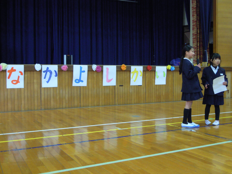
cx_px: 116
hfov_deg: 45.8
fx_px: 275
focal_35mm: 41
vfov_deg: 35.1
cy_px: 87
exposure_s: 1/30
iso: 400
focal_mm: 7.3
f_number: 3.2
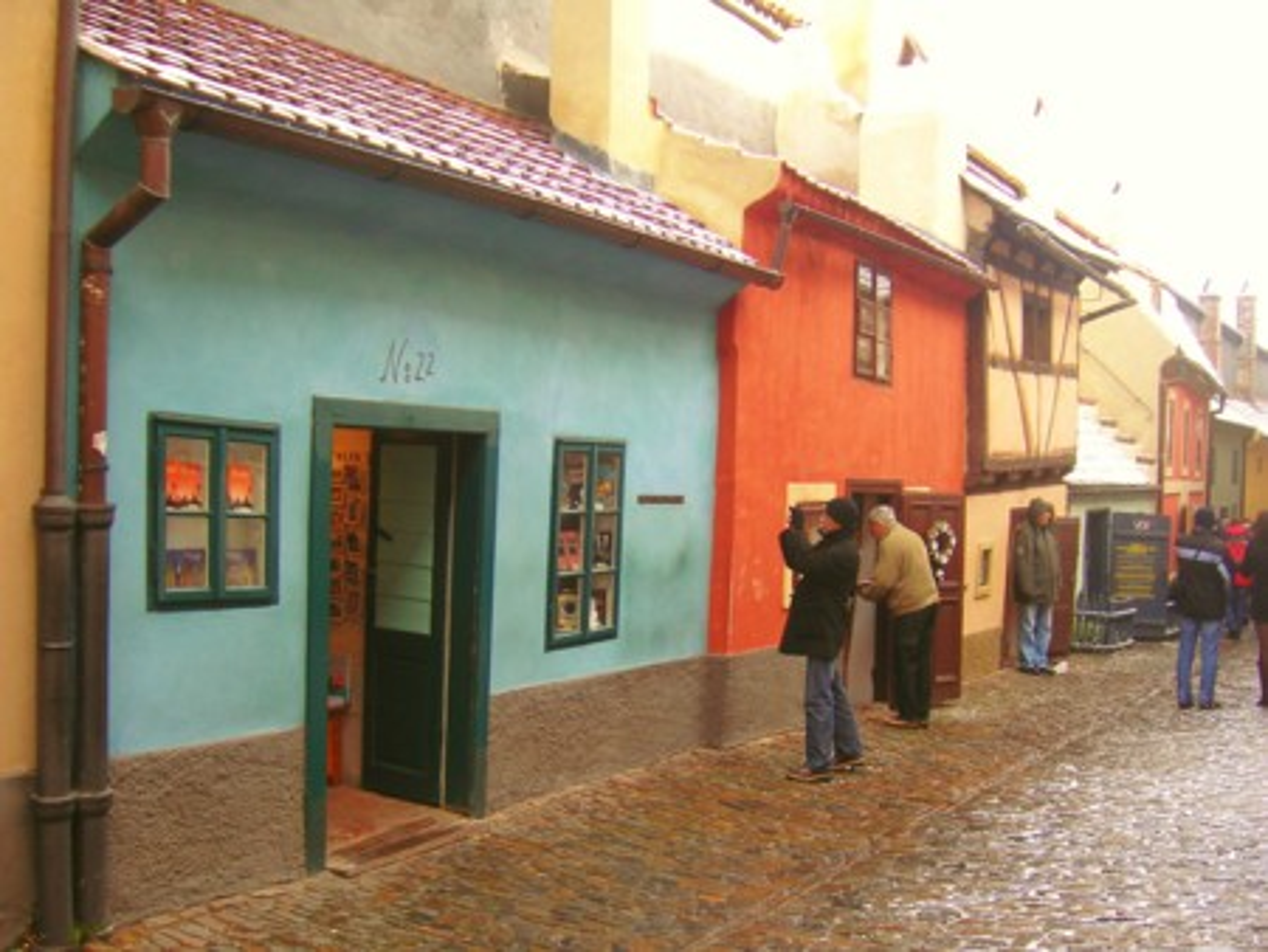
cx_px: 634
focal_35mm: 36
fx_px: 1319
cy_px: 476
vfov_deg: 39.7
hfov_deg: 51.3
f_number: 2.8
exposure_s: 1/60
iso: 64
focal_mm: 60
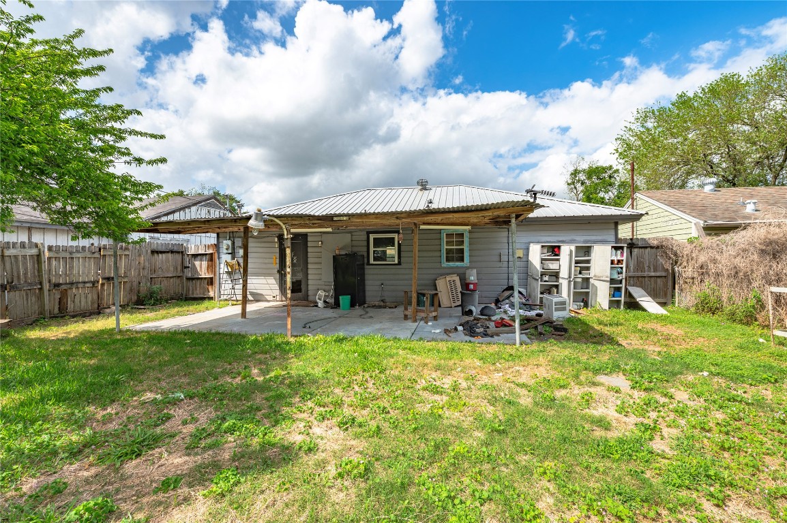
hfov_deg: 96.8
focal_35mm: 16
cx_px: 394
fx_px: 350
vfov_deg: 73.7
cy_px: 262
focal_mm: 16
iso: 100
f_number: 11
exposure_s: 1/160
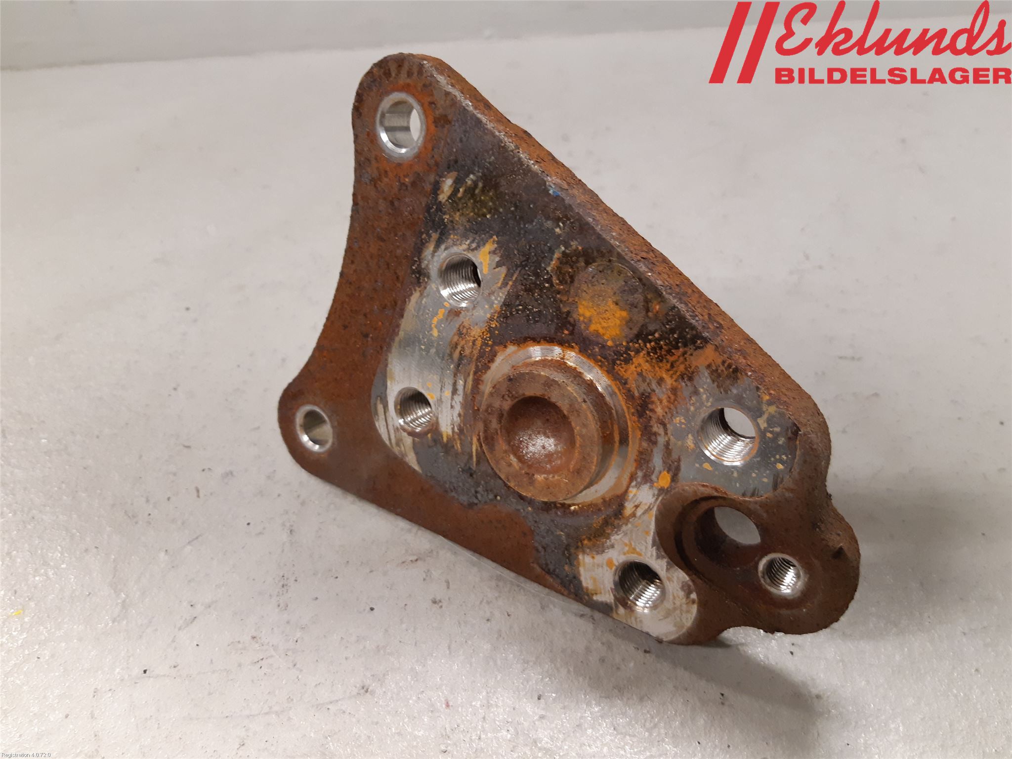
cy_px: 380
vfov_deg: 53.1
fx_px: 760
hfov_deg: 67.3
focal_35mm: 26
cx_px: 506
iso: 200
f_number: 1.7
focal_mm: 3.93
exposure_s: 1/50
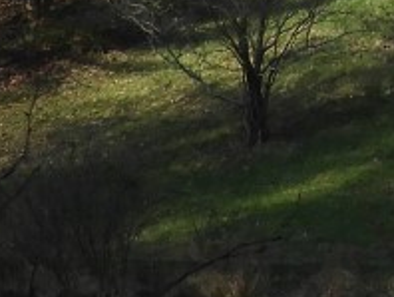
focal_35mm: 472
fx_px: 5379
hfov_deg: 4.1
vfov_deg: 3.1
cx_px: 828
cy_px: -708
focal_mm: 11.6
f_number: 4.2
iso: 100
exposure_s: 1/320
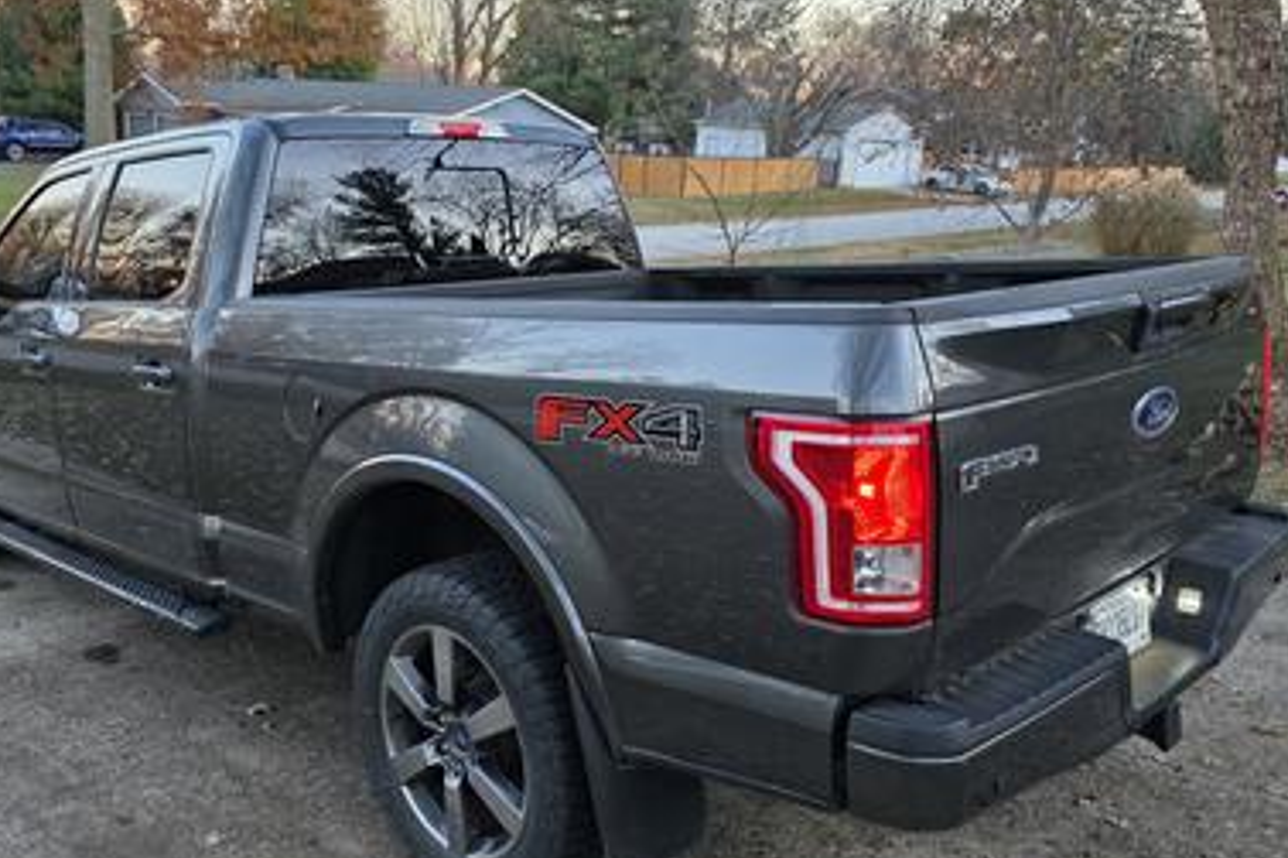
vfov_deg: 41.1
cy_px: 407
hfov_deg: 58.6
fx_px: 1144
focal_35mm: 32
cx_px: 567
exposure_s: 1/180
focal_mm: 6.3
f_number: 1.7
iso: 200
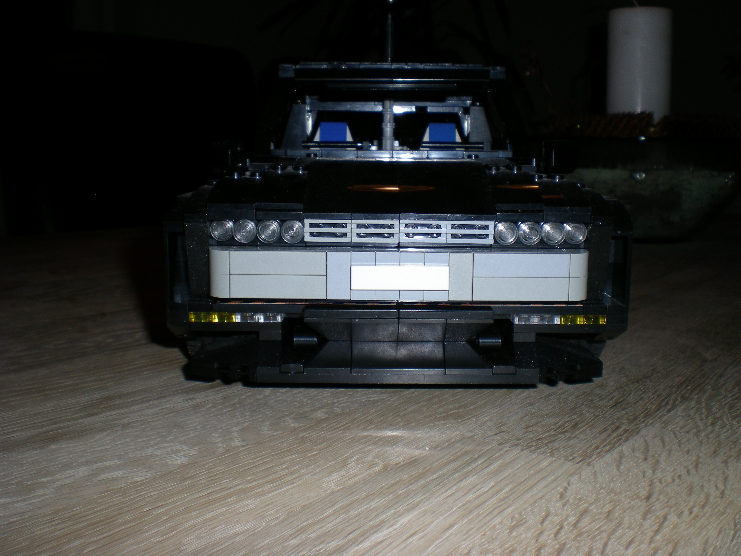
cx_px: 370
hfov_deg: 49.0
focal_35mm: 38
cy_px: 278
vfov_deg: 37.7
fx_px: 813
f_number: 4.6
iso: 50
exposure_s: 1/60
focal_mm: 6.3
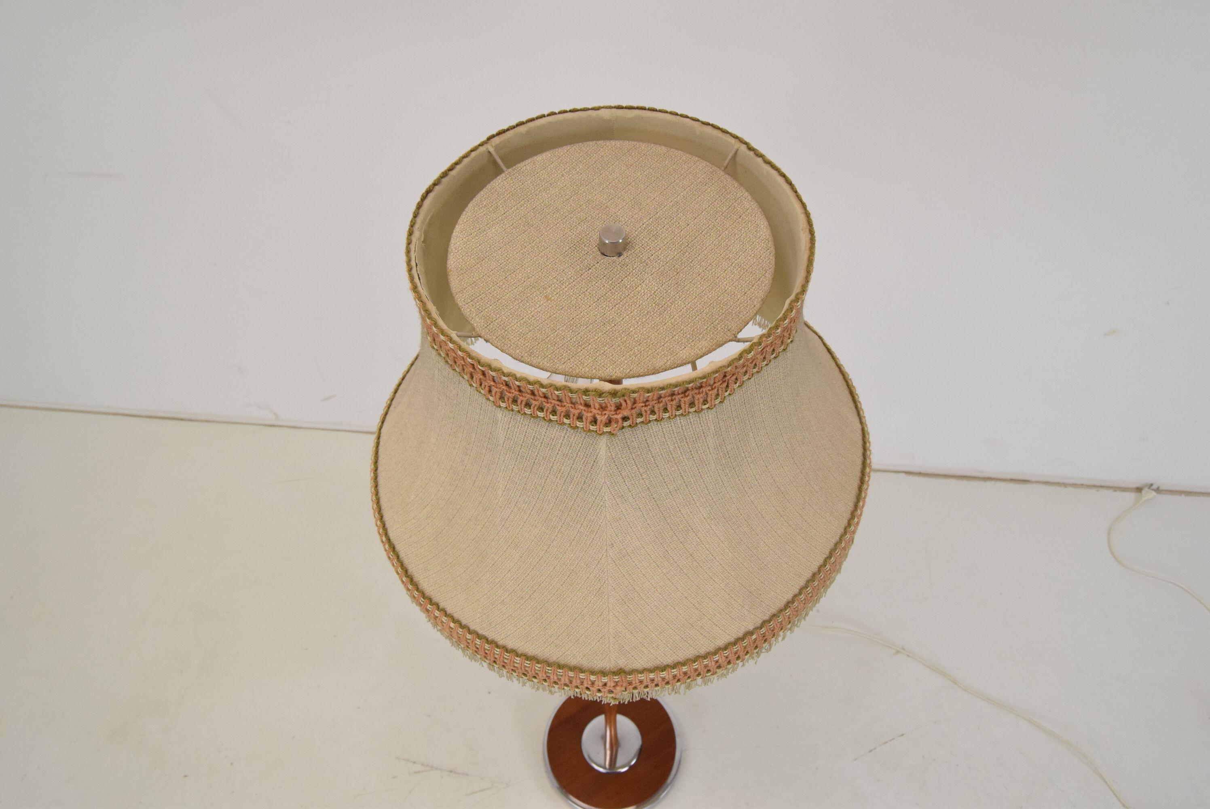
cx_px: 605
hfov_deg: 67.3
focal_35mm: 27
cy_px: 404
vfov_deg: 48.0
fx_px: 908
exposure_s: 1/250
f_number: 8
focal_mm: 18
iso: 1600
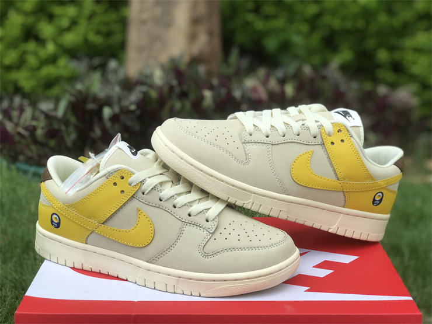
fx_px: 711
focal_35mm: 57
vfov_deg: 25.7
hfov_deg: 33.8
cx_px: 216
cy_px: 162
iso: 20
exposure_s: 1/404
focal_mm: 6.6
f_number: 2.8
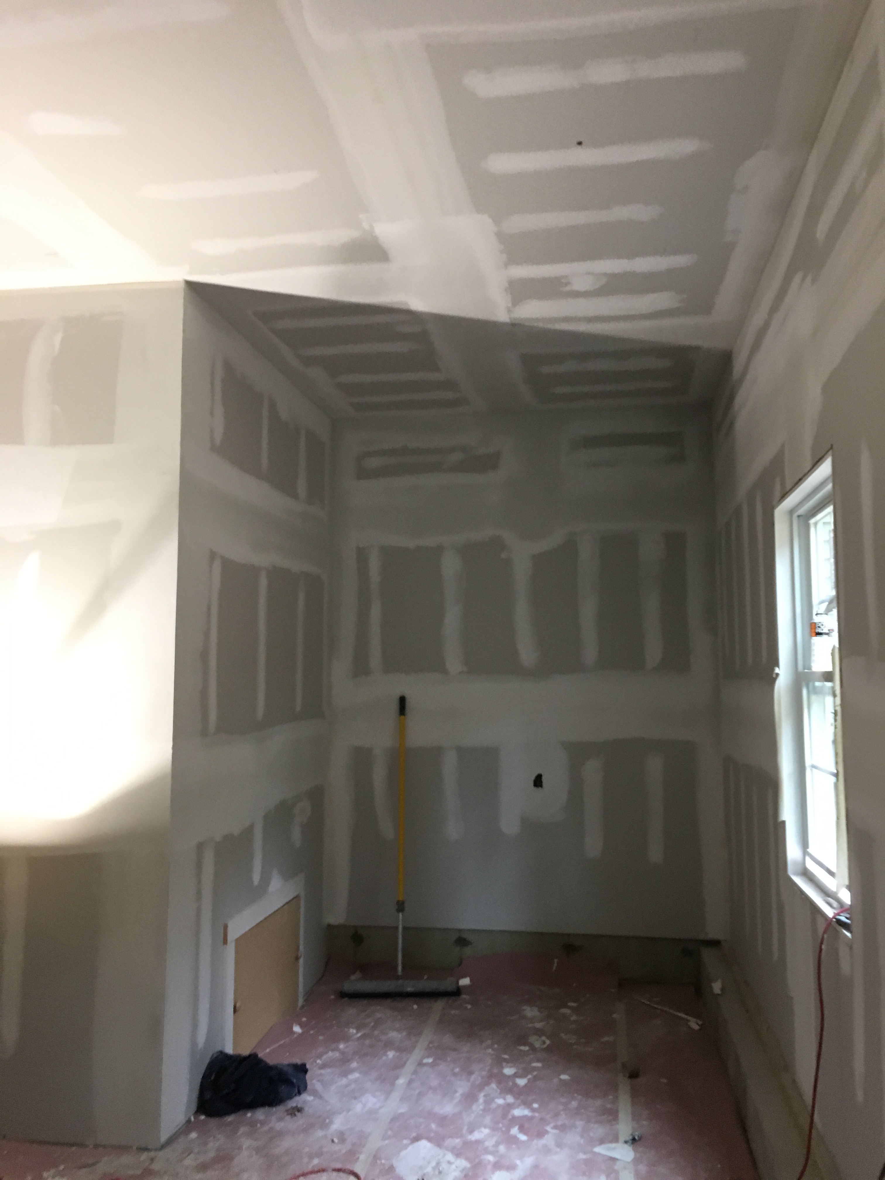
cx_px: 442
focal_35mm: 29
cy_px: 590
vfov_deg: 61.7
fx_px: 989
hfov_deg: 48.2
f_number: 2.2
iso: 125
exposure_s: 1/30
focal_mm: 4.15
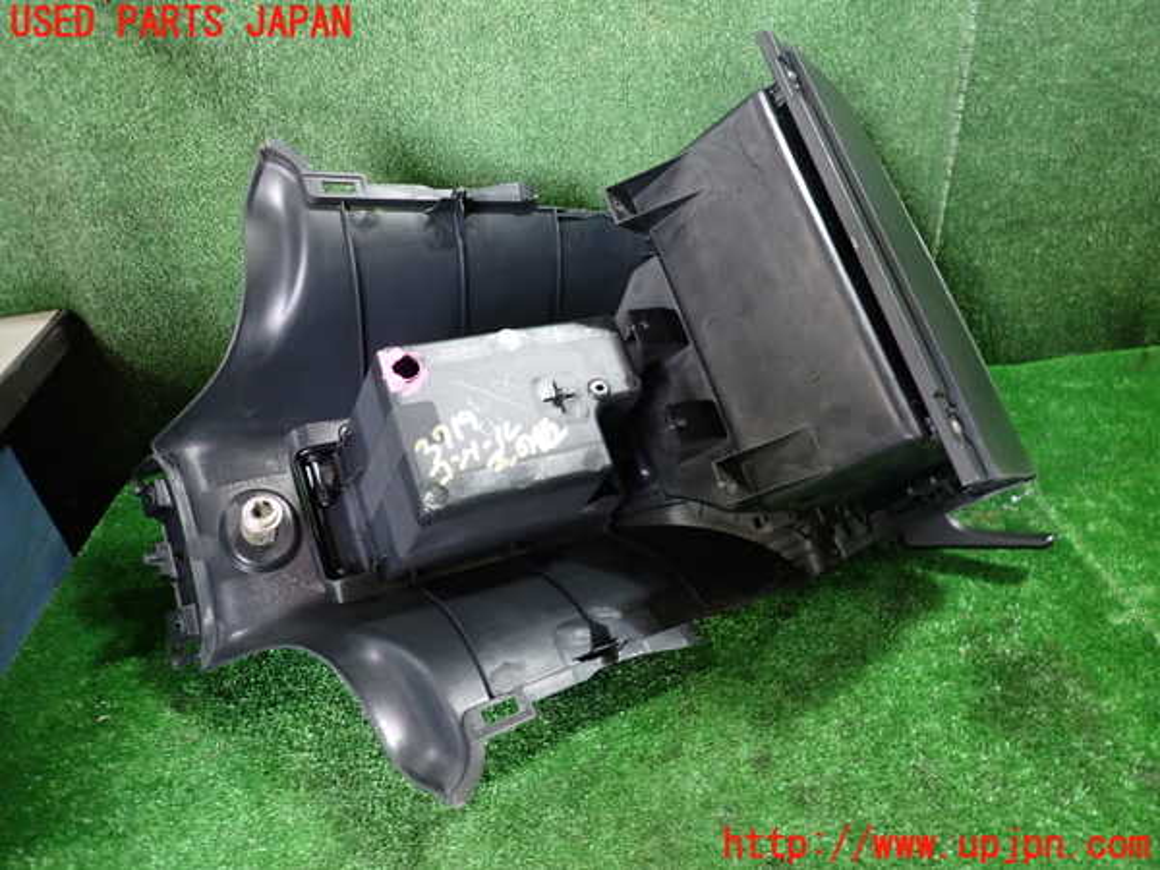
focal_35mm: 25
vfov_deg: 54.9
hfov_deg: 69.4
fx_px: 838
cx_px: 580
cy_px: 435
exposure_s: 1/30
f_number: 2
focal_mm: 4.5
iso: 320
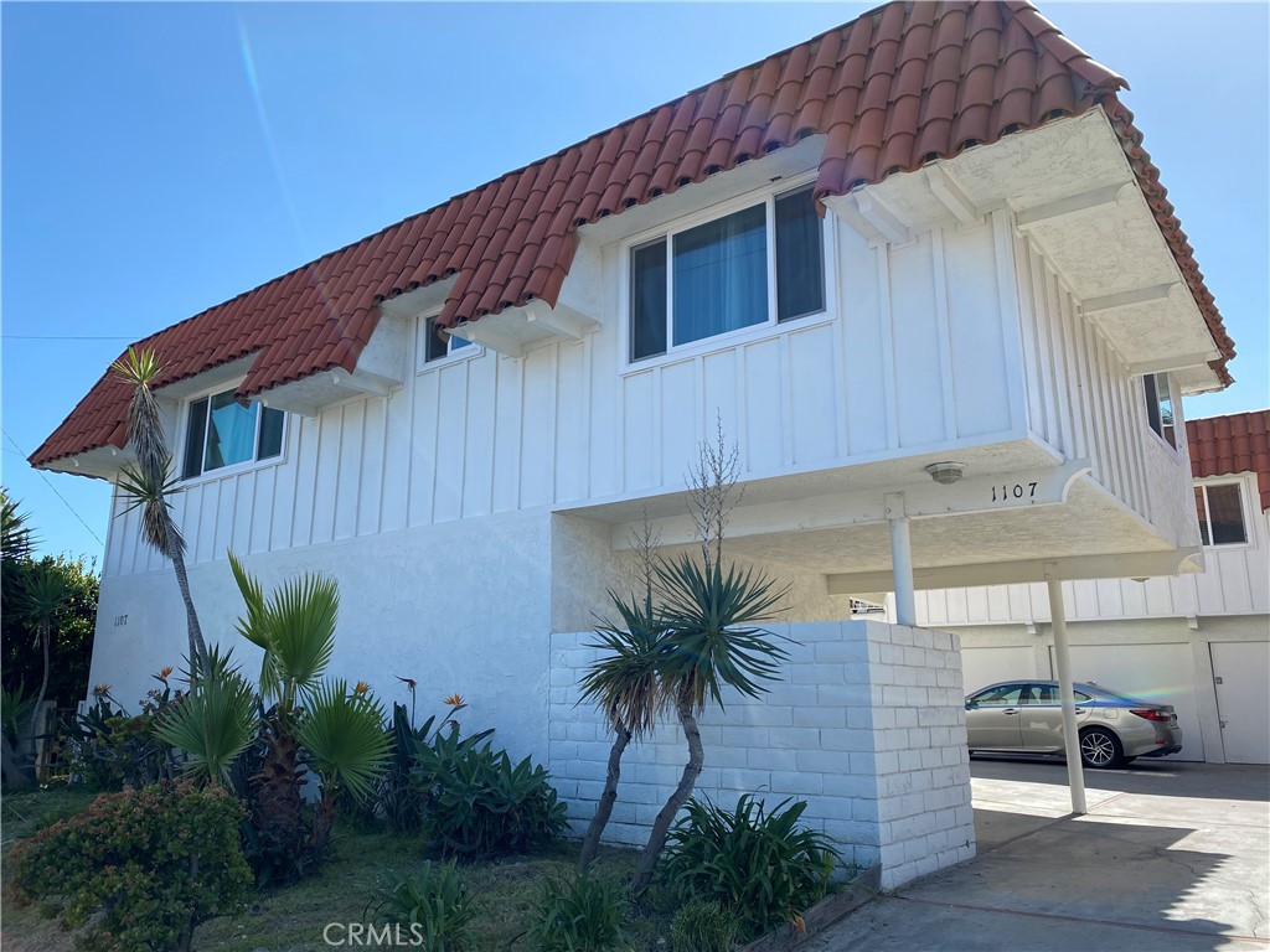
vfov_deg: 53.1
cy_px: 476
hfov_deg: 67.3
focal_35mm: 26
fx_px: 954
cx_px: 635
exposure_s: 1/1965
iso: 32
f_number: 1.8
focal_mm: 4.25
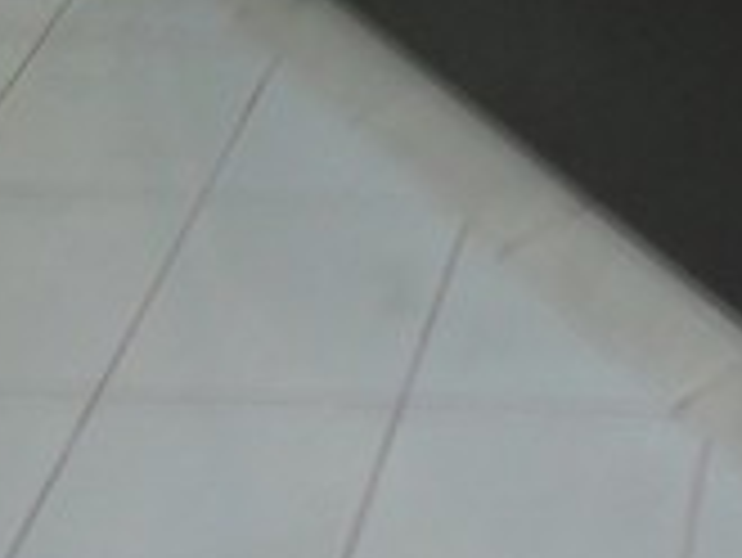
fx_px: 2102
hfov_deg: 18.8
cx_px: 917
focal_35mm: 98
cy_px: -198
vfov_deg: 14.4
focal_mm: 4.9
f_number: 3.2
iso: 200
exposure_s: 1/25
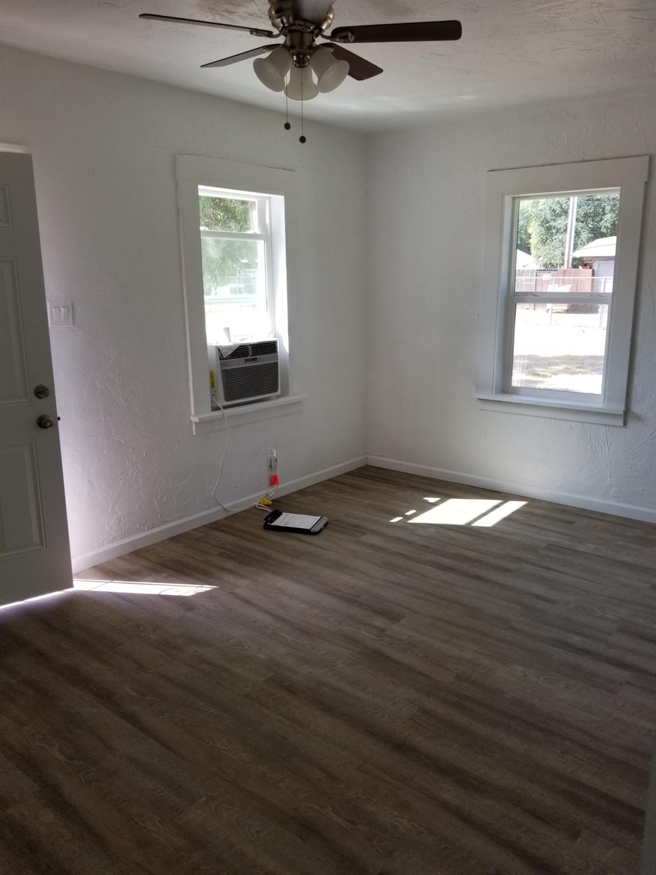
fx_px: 657
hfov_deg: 53.1
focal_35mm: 26
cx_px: 328
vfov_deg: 67.3
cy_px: 438
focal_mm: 4.25
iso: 50
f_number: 1.7
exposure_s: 1/170
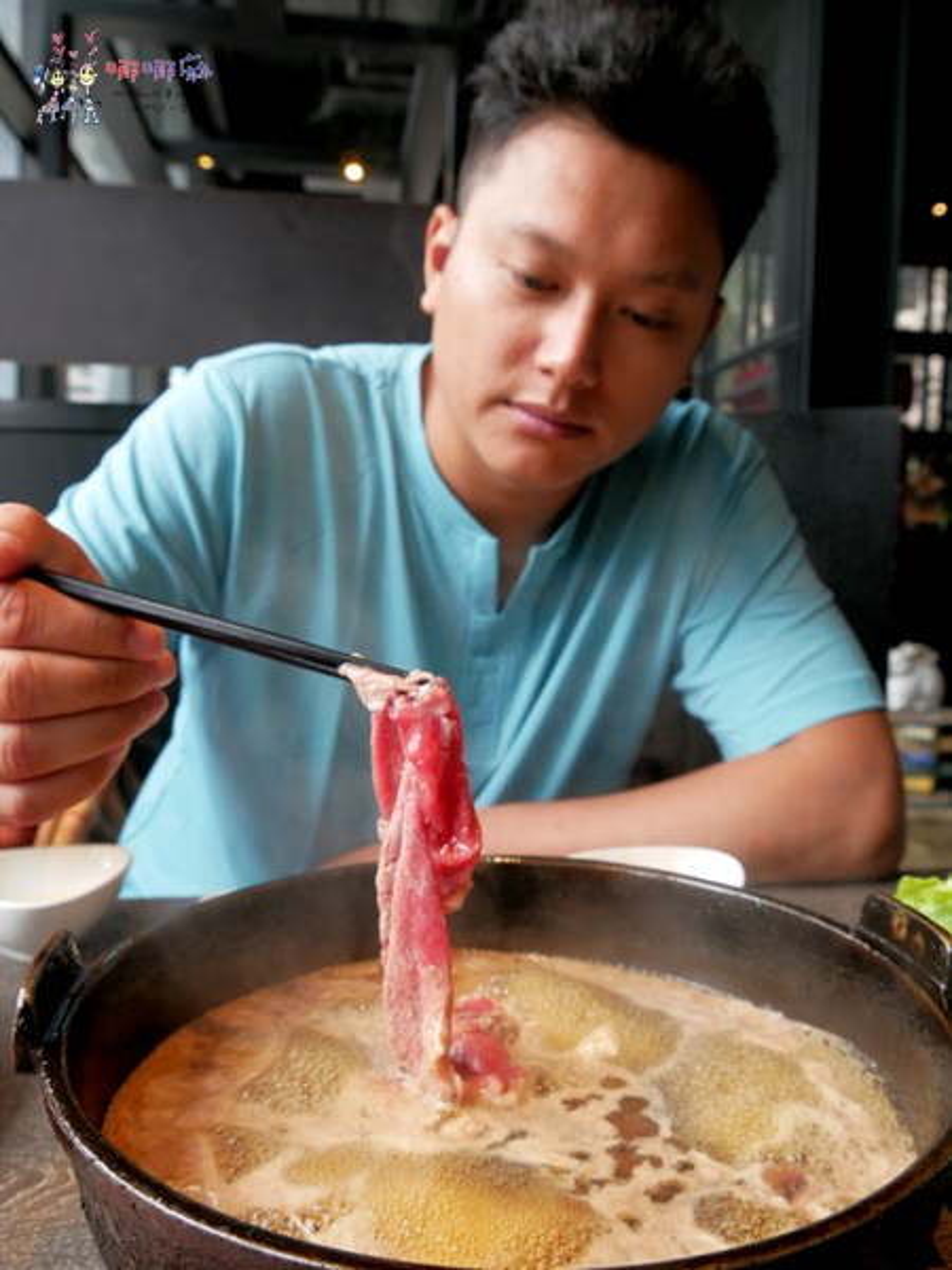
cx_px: 476
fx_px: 1027
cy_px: 635
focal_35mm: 28
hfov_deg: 49.7
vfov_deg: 63.4
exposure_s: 1/50
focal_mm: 14
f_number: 5.6
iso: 400
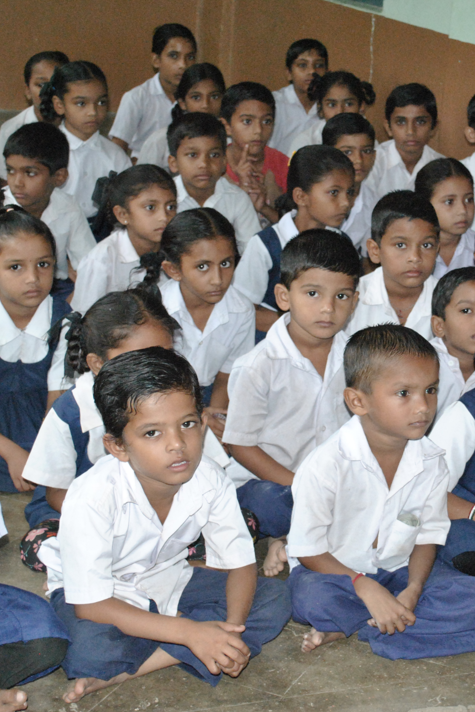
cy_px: 358
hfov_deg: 17.6
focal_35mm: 77
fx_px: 1524
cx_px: 386
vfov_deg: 26.3
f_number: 6.3
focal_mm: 34
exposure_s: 1/125
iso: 1600
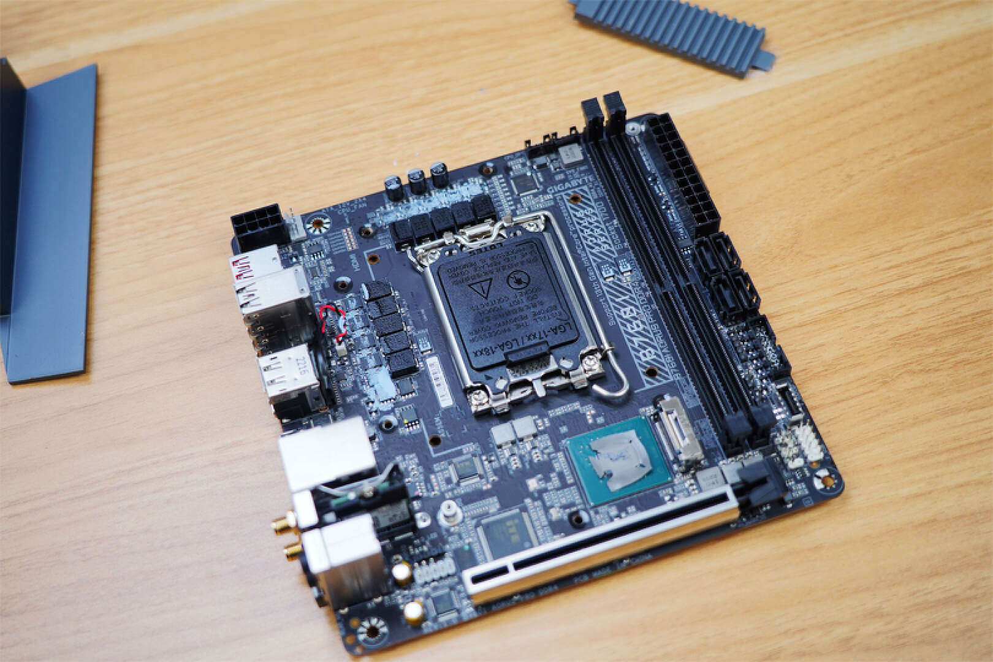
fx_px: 1407
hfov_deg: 38.9
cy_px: 331
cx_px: 496
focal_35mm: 51
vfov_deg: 26.5
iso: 500
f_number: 4
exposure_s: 1/100
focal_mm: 51
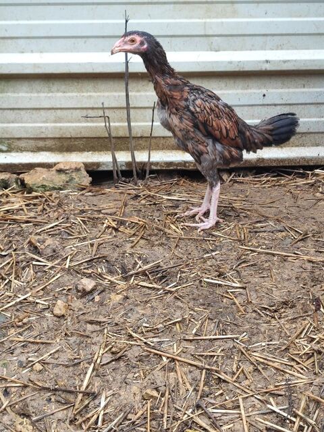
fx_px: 287
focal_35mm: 23
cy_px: 216
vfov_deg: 73.9
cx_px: 162
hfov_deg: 58.9
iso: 142
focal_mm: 5.59
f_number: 1.88
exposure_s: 1/100
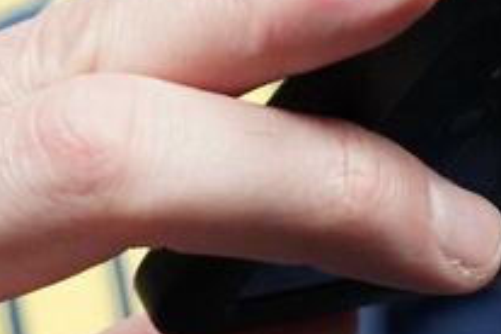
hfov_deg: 12.7
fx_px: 2129
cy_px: -152
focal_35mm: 153
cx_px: 749
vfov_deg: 8.8
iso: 2500
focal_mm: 33
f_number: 4
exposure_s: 1/320
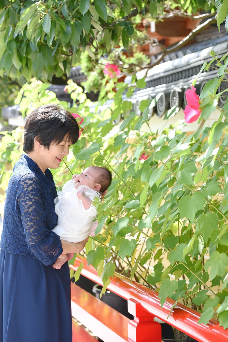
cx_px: 114
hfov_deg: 16.1
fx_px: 806
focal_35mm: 85
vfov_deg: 23.9
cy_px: 171
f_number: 5.6
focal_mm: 85
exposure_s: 1/640
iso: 800
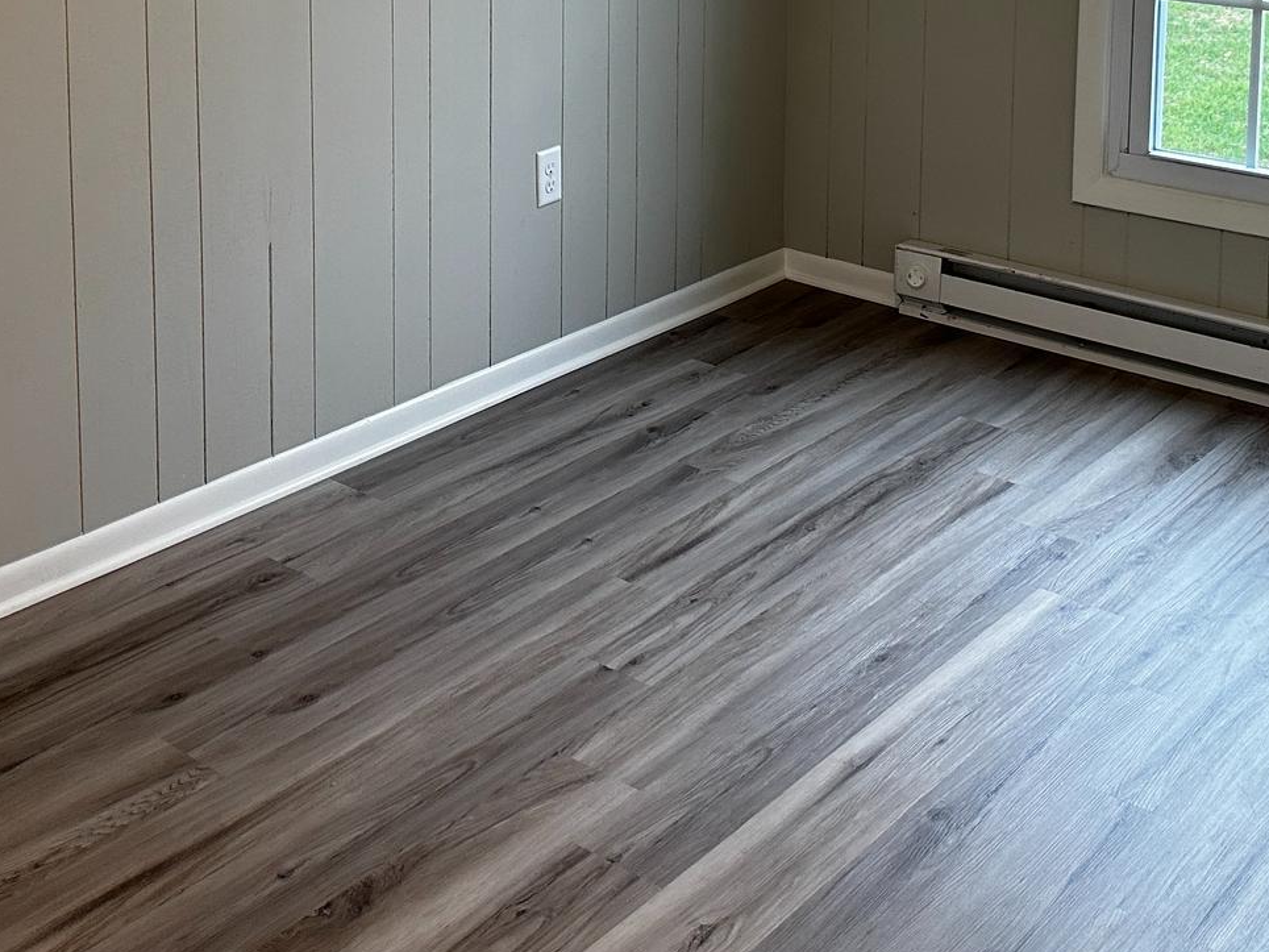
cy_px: -42
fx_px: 1870
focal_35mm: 51
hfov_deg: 37.5
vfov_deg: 26.7
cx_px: 583
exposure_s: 1/120
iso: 200
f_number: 1.78
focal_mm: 6.86
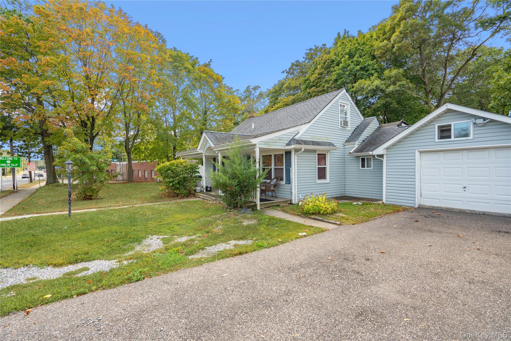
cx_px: 256
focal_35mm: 16
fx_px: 227
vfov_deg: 73.7
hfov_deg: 96.7
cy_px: 170
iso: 160
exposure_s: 1/200
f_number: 5.6
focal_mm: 16
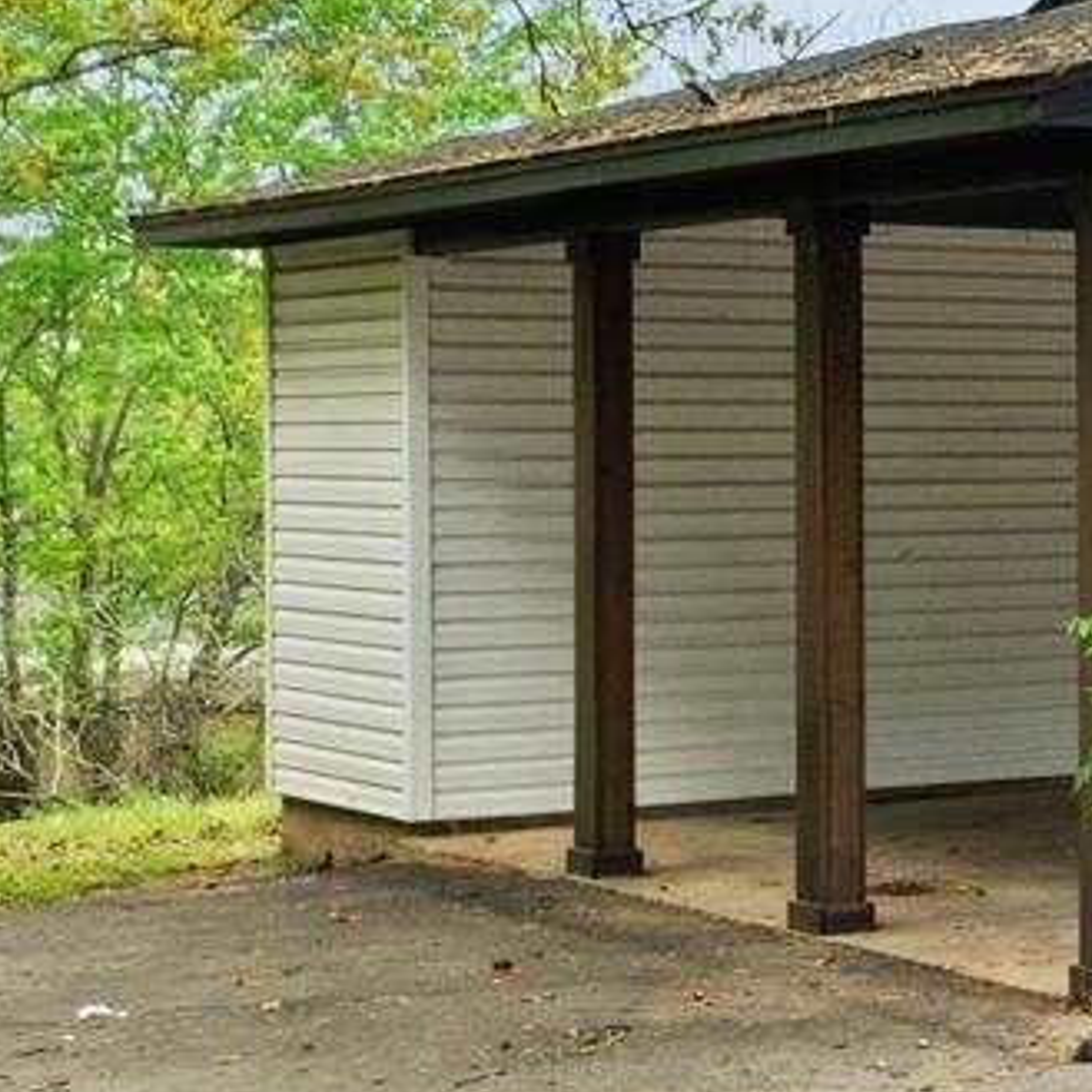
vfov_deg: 17.9
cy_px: 440
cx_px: 2546
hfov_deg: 13.6
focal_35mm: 97
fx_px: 3462
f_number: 8
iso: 400
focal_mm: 10
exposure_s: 1/100
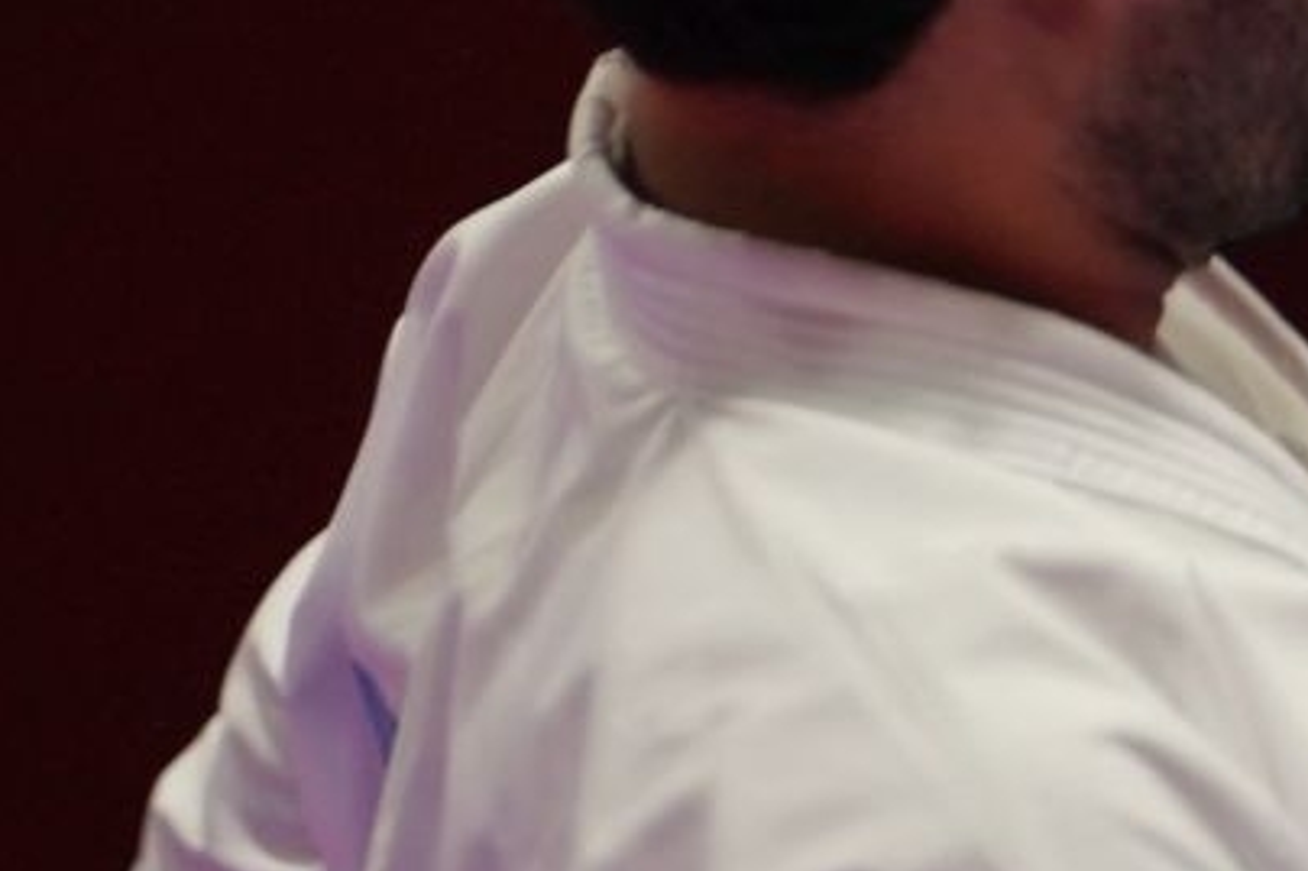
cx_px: 2904
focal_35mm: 1782
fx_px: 64716
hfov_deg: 1.2
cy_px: 334
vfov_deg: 0.8
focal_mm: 267
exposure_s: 1/500
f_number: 4
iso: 800
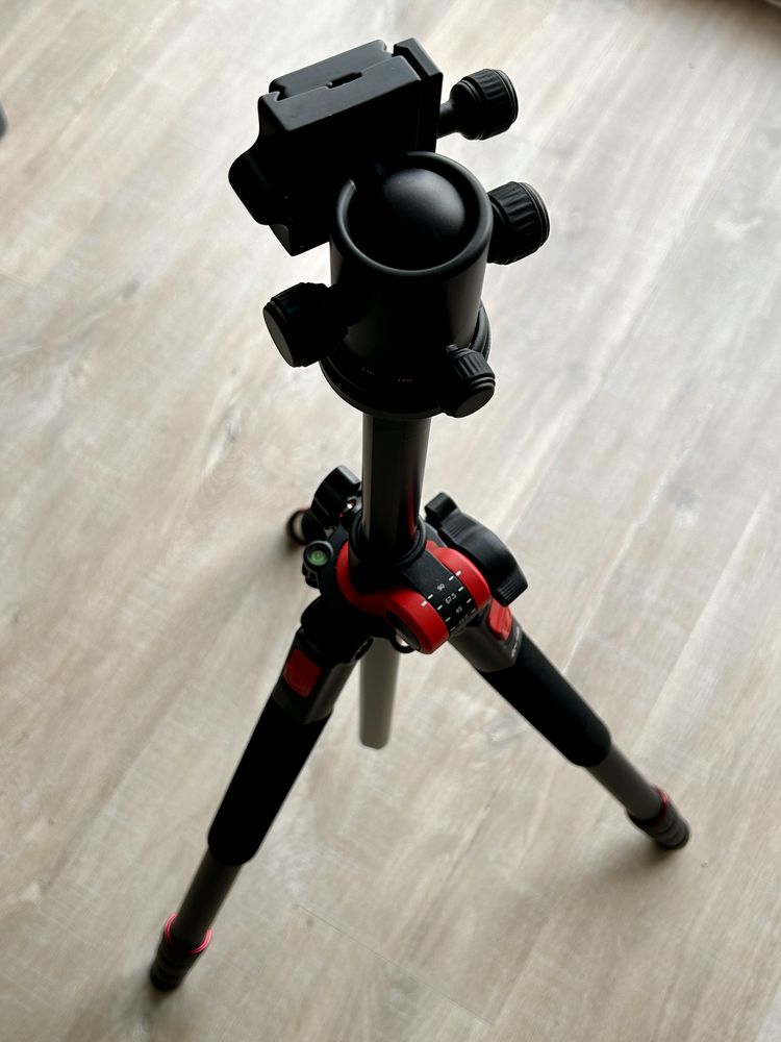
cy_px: 521
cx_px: 390
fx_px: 782
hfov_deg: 53.1
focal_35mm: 26
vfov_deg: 67.3
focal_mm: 5.7
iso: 40
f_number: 1.5
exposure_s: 1/121
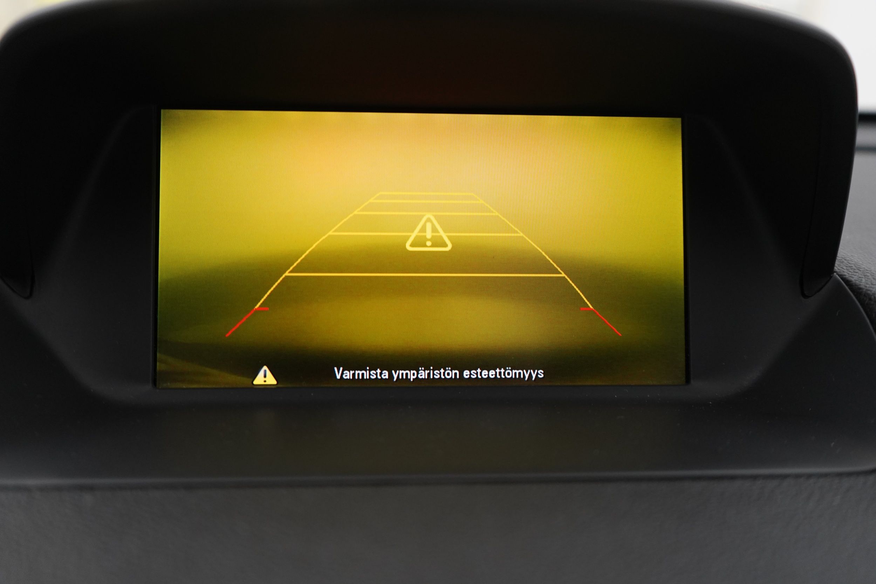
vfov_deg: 45.0
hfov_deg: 63.7
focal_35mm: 29
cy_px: 292
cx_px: 438
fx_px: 706
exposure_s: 1/60
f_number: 3.5
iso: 2500
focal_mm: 29
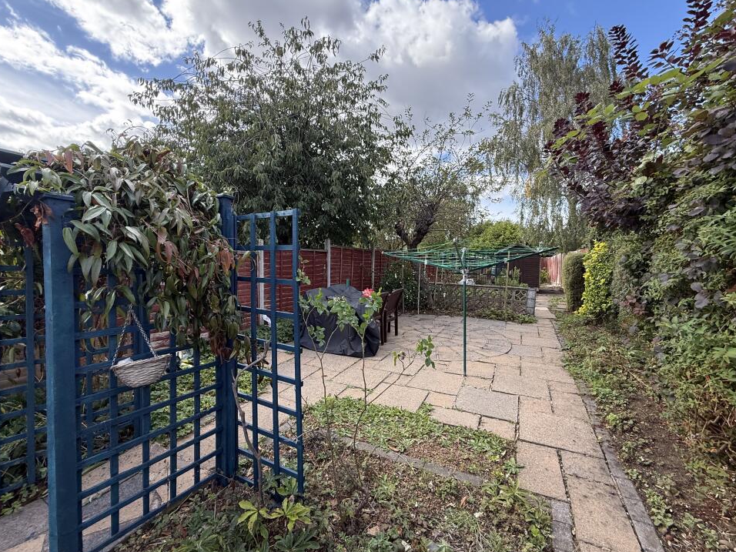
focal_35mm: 15
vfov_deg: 81.7
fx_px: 319
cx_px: 371
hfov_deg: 98.2
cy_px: 277
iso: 64
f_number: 2.2
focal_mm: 2.22
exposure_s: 1/482
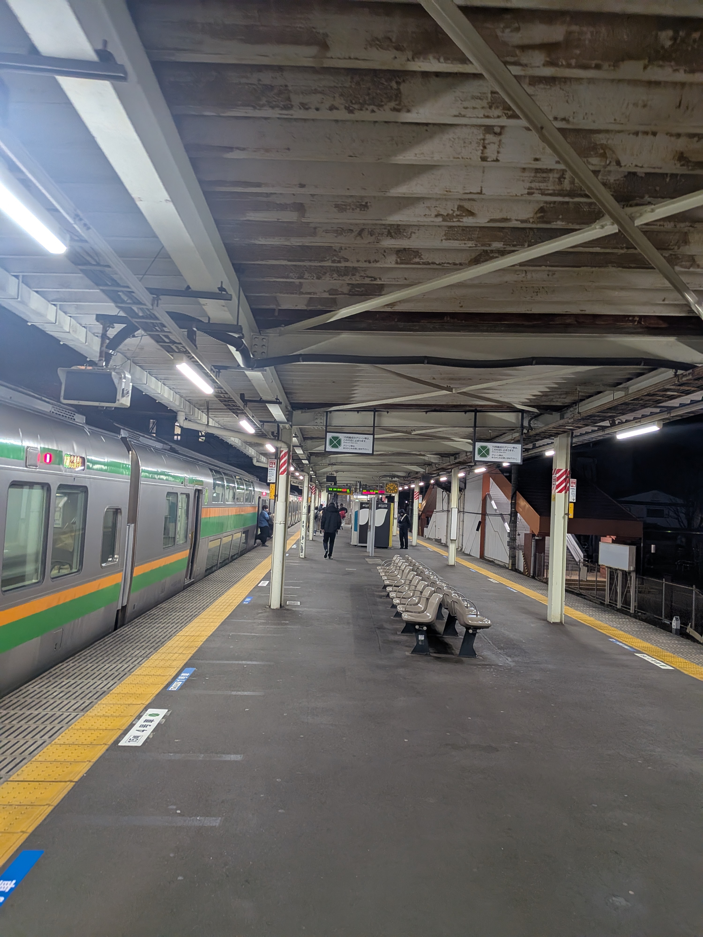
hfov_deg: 56.8
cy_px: 468
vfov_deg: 71.6
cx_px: 352
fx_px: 650
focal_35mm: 24
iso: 211
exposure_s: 1/100
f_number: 1.7
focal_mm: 4.53
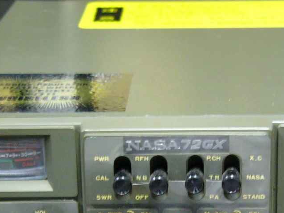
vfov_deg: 20.0
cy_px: 197
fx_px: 591
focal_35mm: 72
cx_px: 189
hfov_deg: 26.9
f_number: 2.8
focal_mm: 6
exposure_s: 1/4
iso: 200
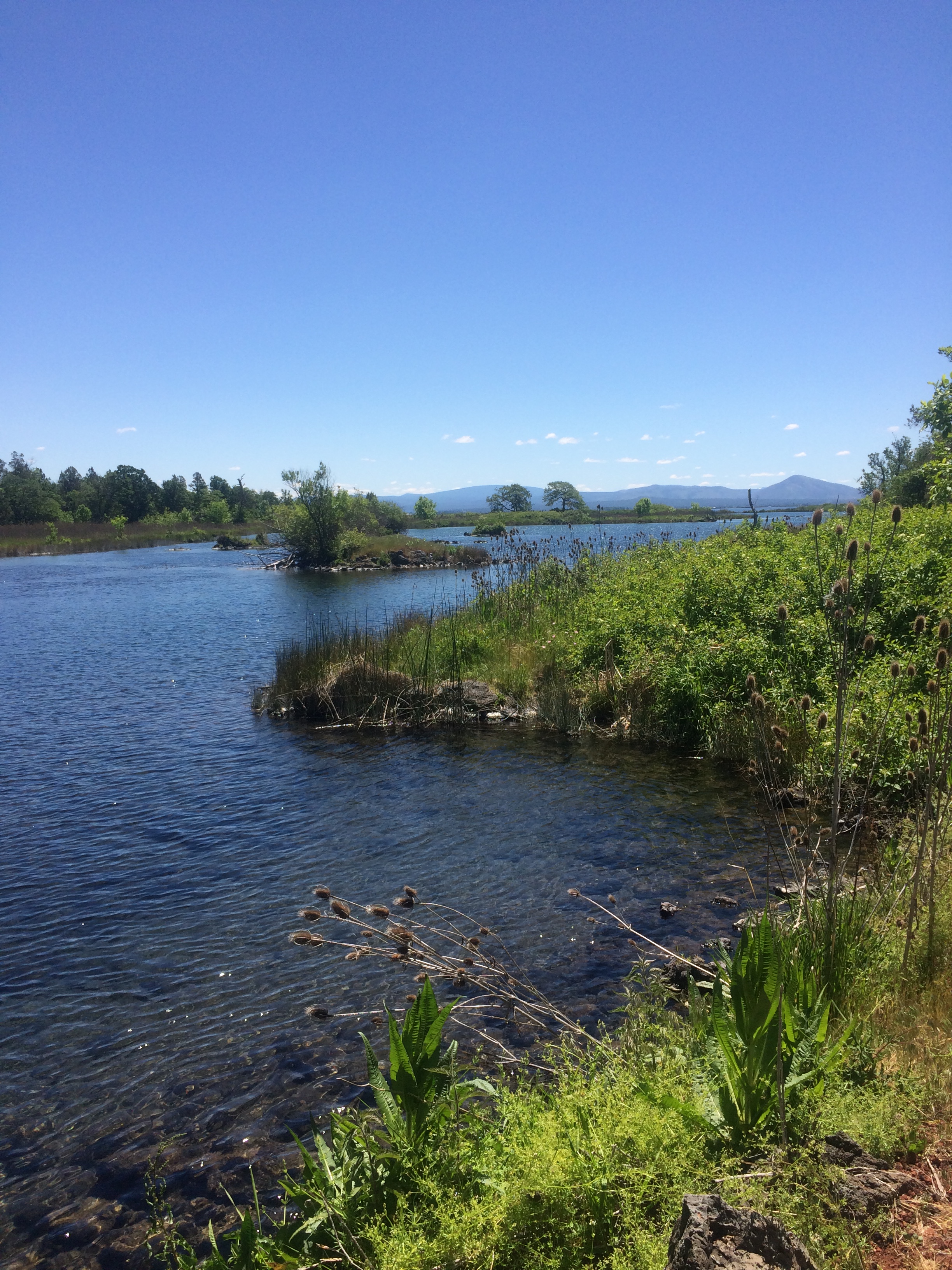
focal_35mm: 29
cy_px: 635
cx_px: 476
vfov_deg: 61.7
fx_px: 1063
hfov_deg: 48.2
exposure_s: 1/1953
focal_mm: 4.15
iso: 32
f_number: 2.2
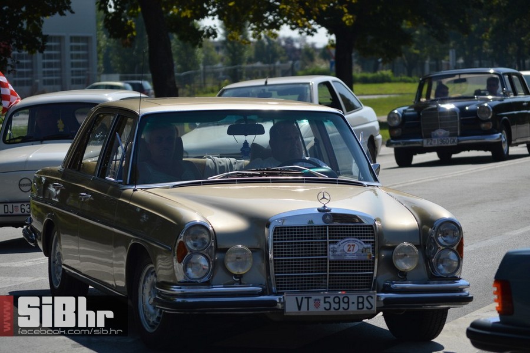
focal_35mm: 174
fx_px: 2560
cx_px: 265
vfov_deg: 7.9
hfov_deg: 11.8
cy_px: 176
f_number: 5.6
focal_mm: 116
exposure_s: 1/1000
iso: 100
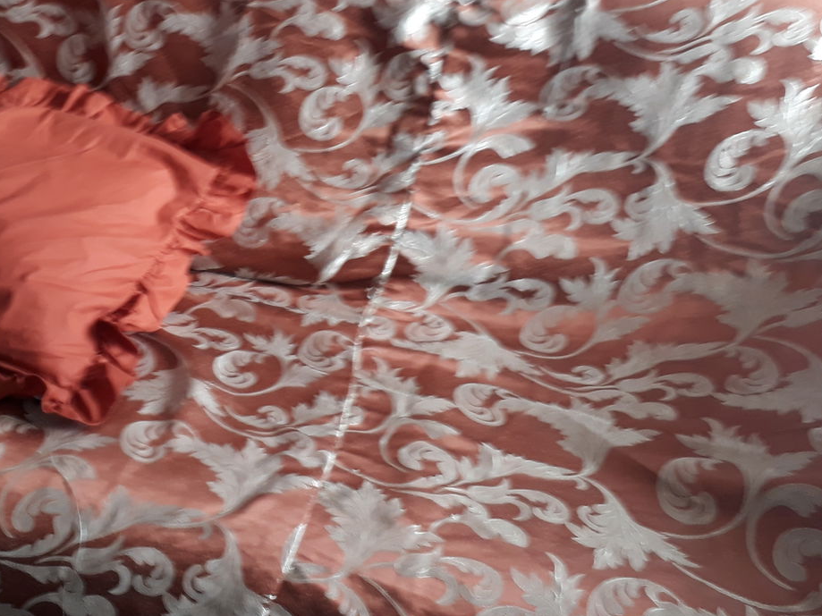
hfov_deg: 39.4
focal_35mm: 47
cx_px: 206
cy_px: 113
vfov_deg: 30.1
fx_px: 1116
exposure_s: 1/30
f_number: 1.9
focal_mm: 3.6
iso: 80
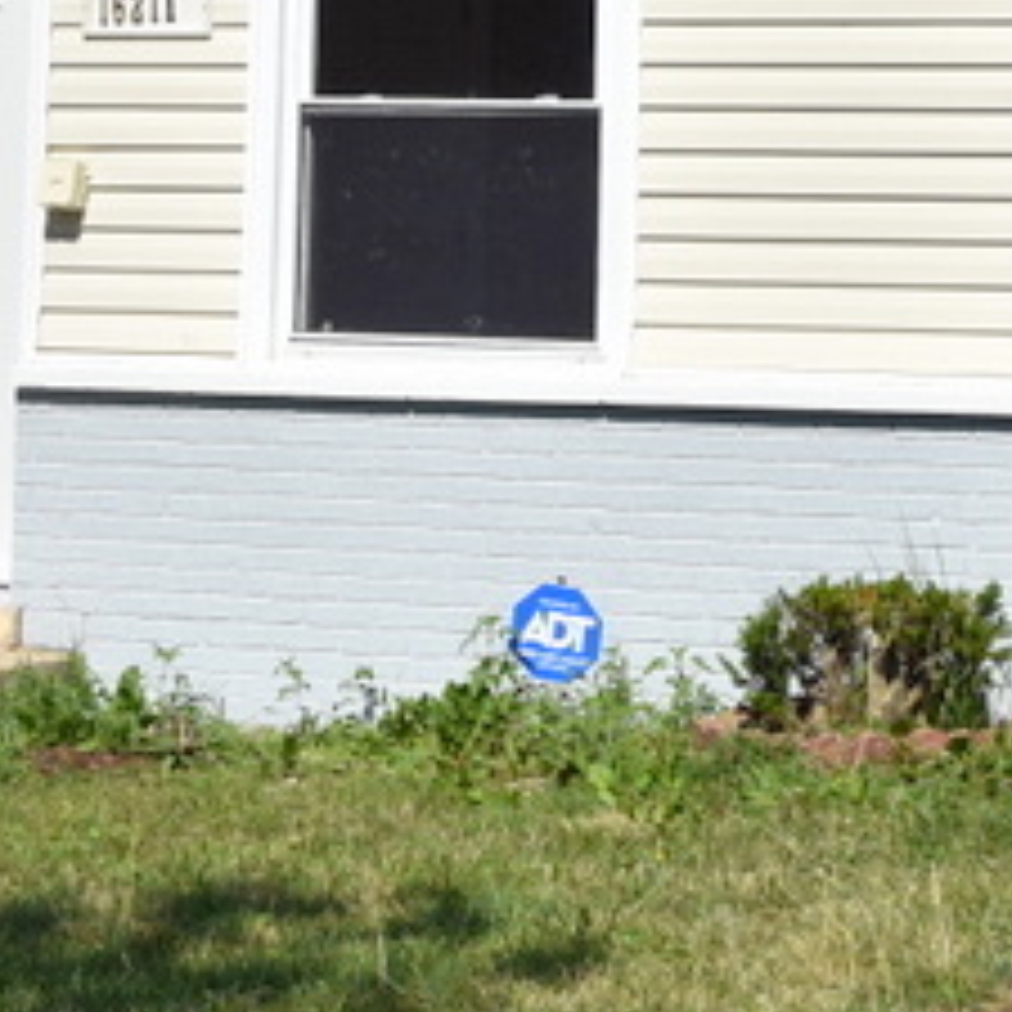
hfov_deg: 12.6
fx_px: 4598
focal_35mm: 139
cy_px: -205
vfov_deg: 12.3
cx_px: 553
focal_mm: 24
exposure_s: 1/500
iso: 140
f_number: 8
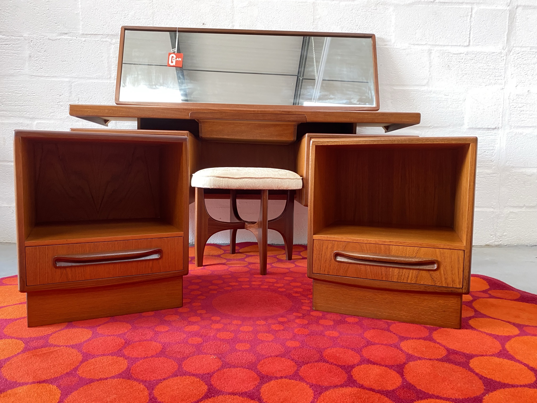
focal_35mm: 26
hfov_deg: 67.3
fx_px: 403
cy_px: 202
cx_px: 268
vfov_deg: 53.1
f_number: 1.8
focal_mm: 4.25
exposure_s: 1/60
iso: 250
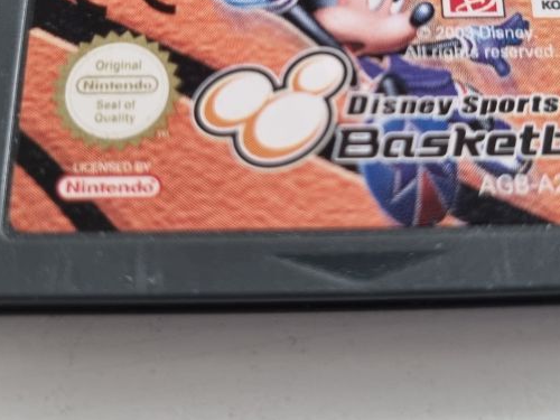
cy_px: 73
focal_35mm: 52
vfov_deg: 27.4
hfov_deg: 36.7
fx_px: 841
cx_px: 338
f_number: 1.8
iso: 320
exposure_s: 1/100
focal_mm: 5.4
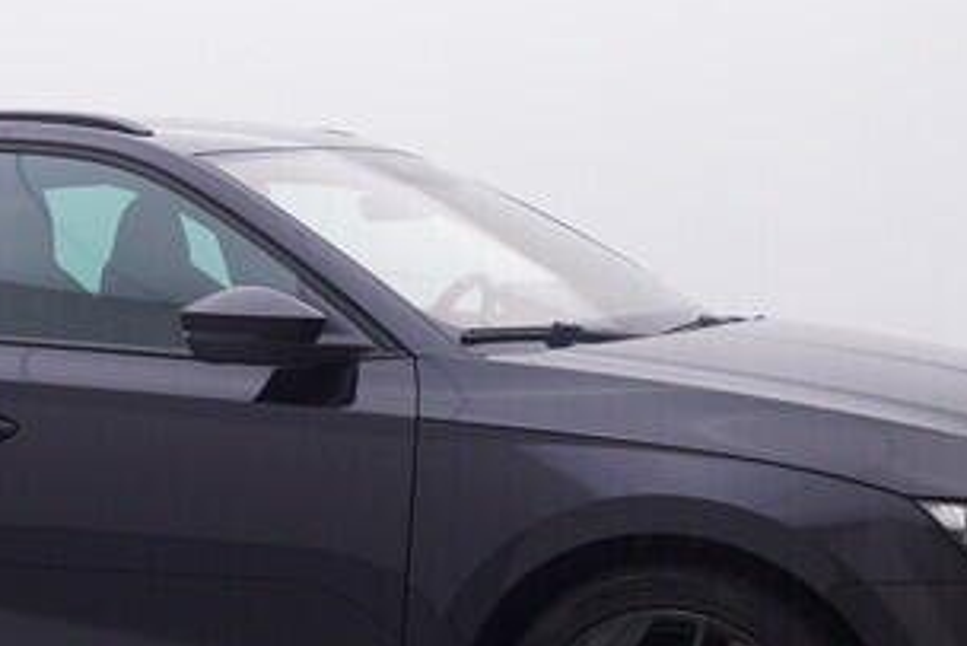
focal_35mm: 76
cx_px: 219
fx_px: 2034
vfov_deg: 18.0
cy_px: 465
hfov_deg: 26.3
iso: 200
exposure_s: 1/80
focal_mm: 15
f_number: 5
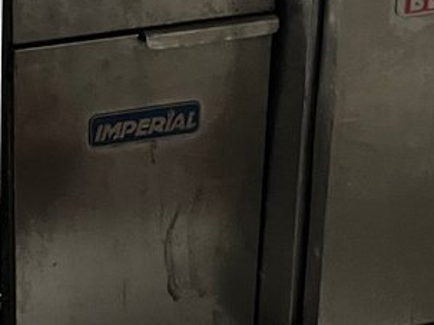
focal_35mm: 130
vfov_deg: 11.4
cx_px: 22
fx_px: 1629
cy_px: 84
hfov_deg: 15.0
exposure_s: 1/33
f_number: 1.5
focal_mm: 5.7
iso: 640
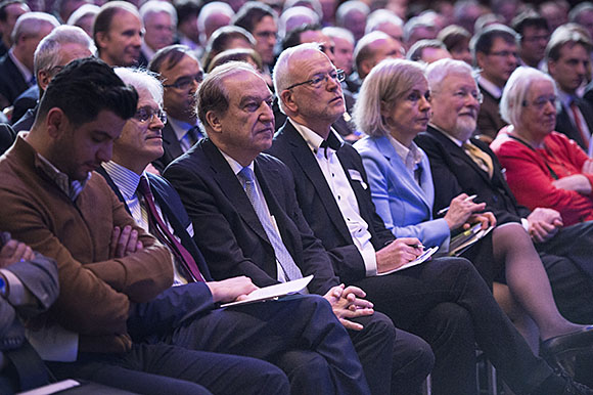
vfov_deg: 10.1
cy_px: 198
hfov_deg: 15.2
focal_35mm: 135
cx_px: 296
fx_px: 2222
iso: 3200
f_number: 2.8
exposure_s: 1/160
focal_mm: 135
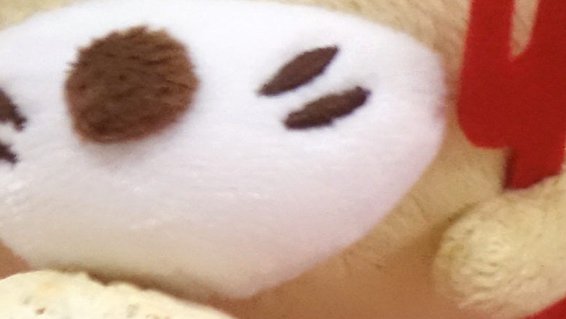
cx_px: 1189
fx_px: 5570
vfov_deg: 3.2
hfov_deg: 5.7
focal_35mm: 371
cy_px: -442
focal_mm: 18.66
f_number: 3.2
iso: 800
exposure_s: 1/100
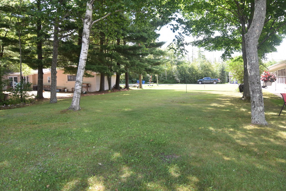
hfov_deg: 73.7
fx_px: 191
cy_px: 96
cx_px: 143
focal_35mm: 24
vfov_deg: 53.1
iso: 200
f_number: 5.6
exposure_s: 1/125
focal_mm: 16
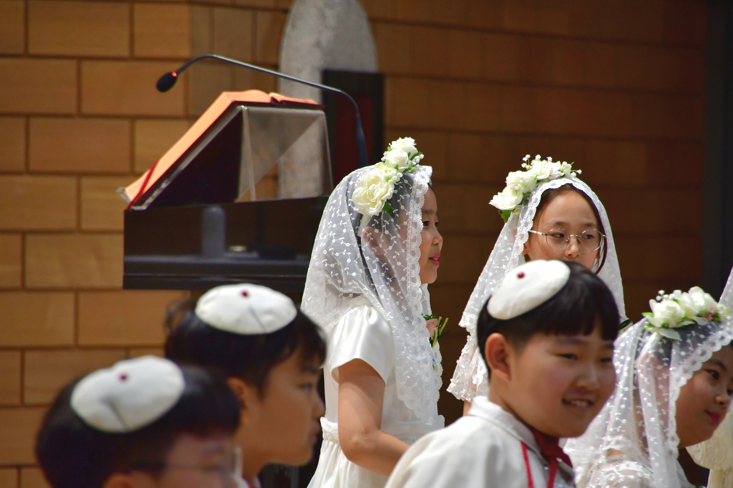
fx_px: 7329
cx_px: 366
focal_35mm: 360
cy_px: 244
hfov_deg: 5.7
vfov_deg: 3.8
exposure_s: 1/125
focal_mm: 240
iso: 800
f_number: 6.3
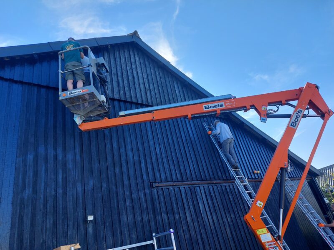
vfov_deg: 56.8
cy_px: 125
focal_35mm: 24
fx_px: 232
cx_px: 167
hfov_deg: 71.6
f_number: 1.8
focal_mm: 5.23
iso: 25
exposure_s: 1/502
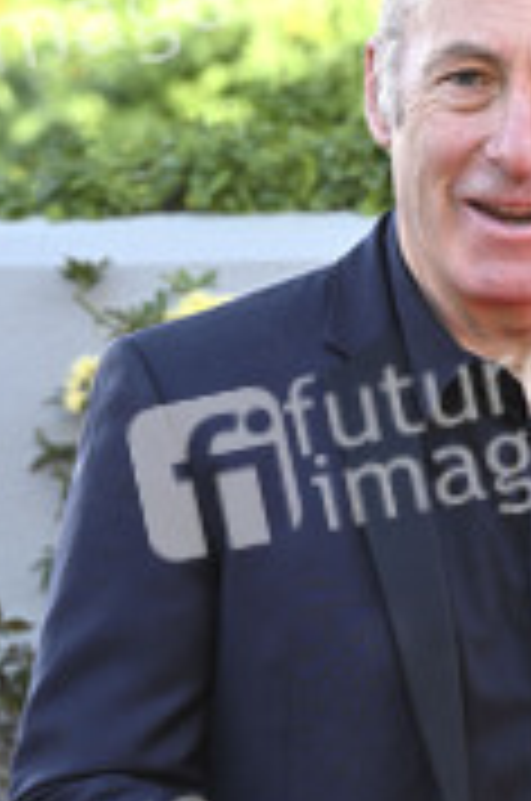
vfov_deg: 10.7
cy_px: 680
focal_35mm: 191
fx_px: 4242
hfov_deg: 7.1
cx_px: 490
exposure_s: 1/320
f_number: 5.6
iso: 640
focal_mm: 85
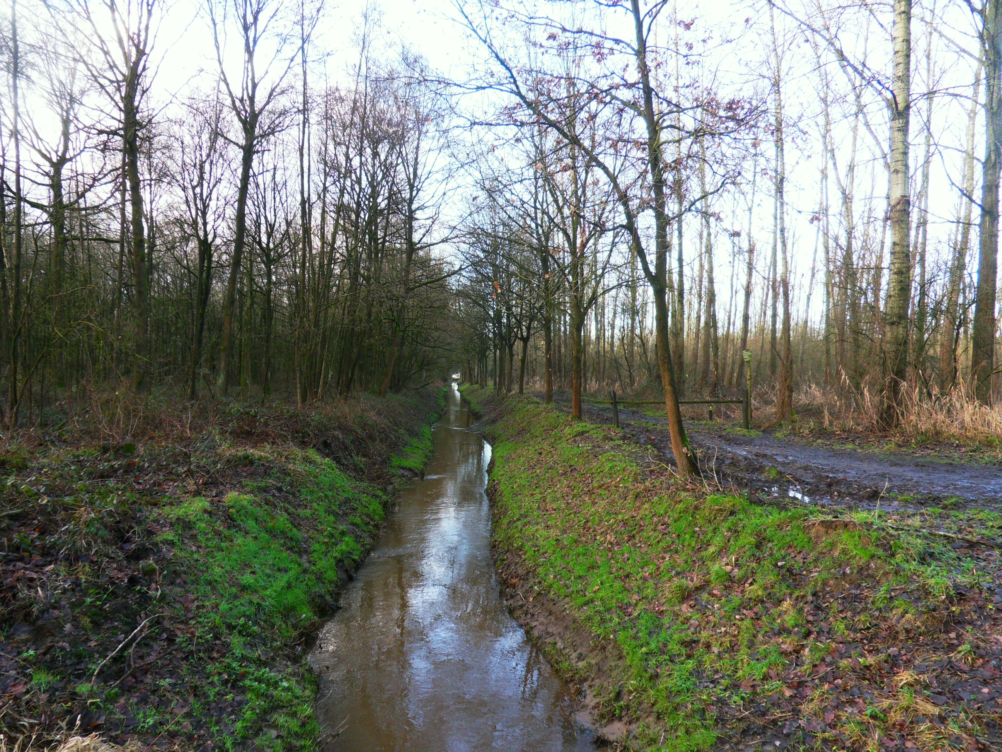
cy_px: 376
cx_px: 501
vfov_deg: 56.8
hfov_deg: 71.6
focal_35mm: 24
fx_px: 695
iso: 80
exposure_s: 1/60
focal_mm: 4.2
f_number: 3.3
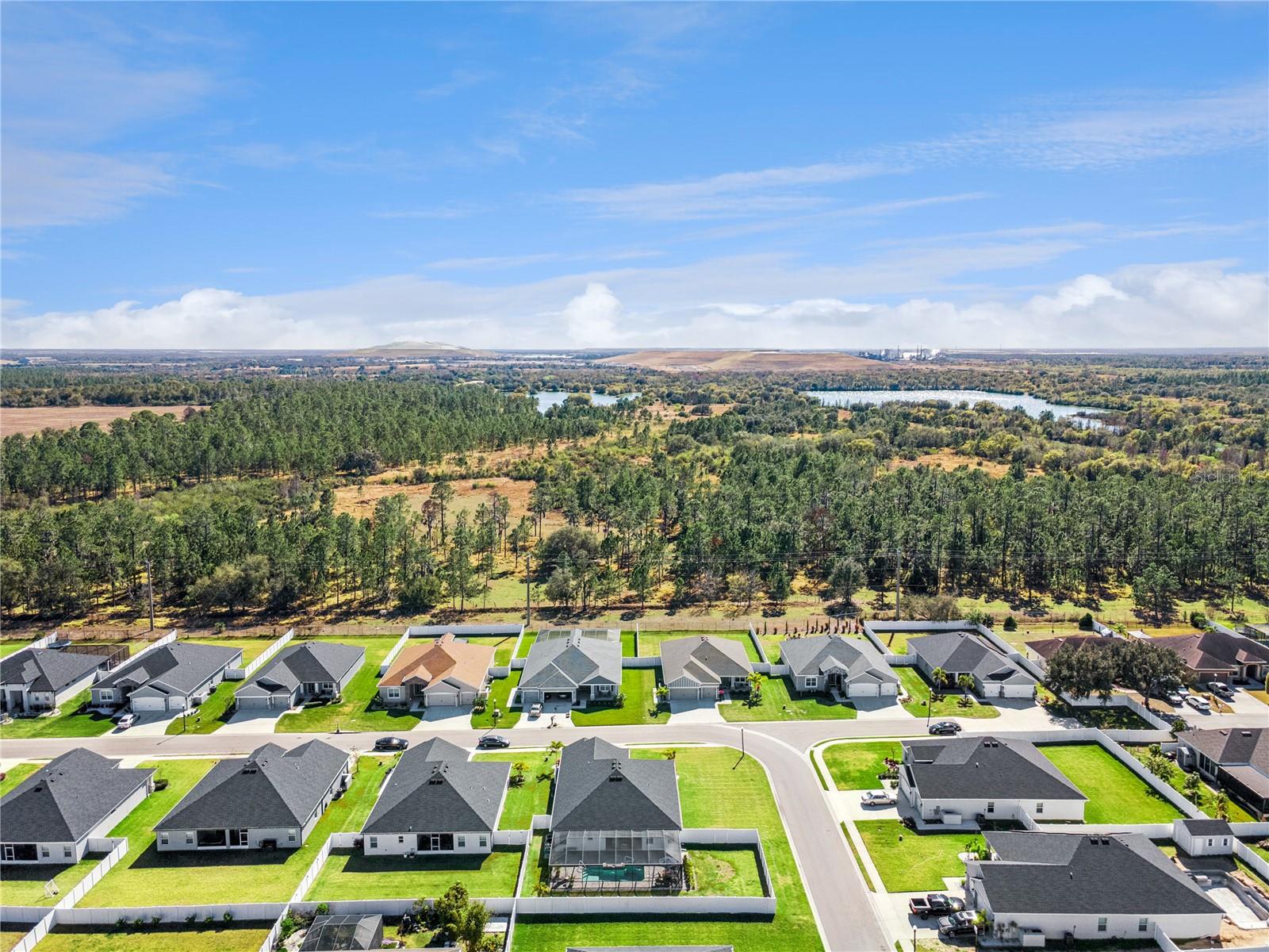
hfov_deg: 71.6
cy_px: 476
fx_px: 880
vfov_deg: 56.8
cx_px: 634
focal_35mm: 24
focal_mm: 4.5
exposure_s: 1/640
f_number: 2.8
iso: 100
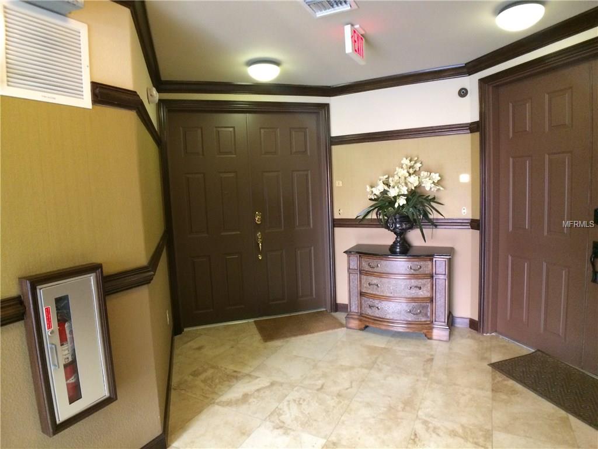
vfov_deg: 48.2
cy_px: 224
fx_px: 501
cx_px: 299
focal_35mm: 29
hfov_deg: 61.7
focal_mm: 4.15
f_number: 2.2
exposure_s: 1/24
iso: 320
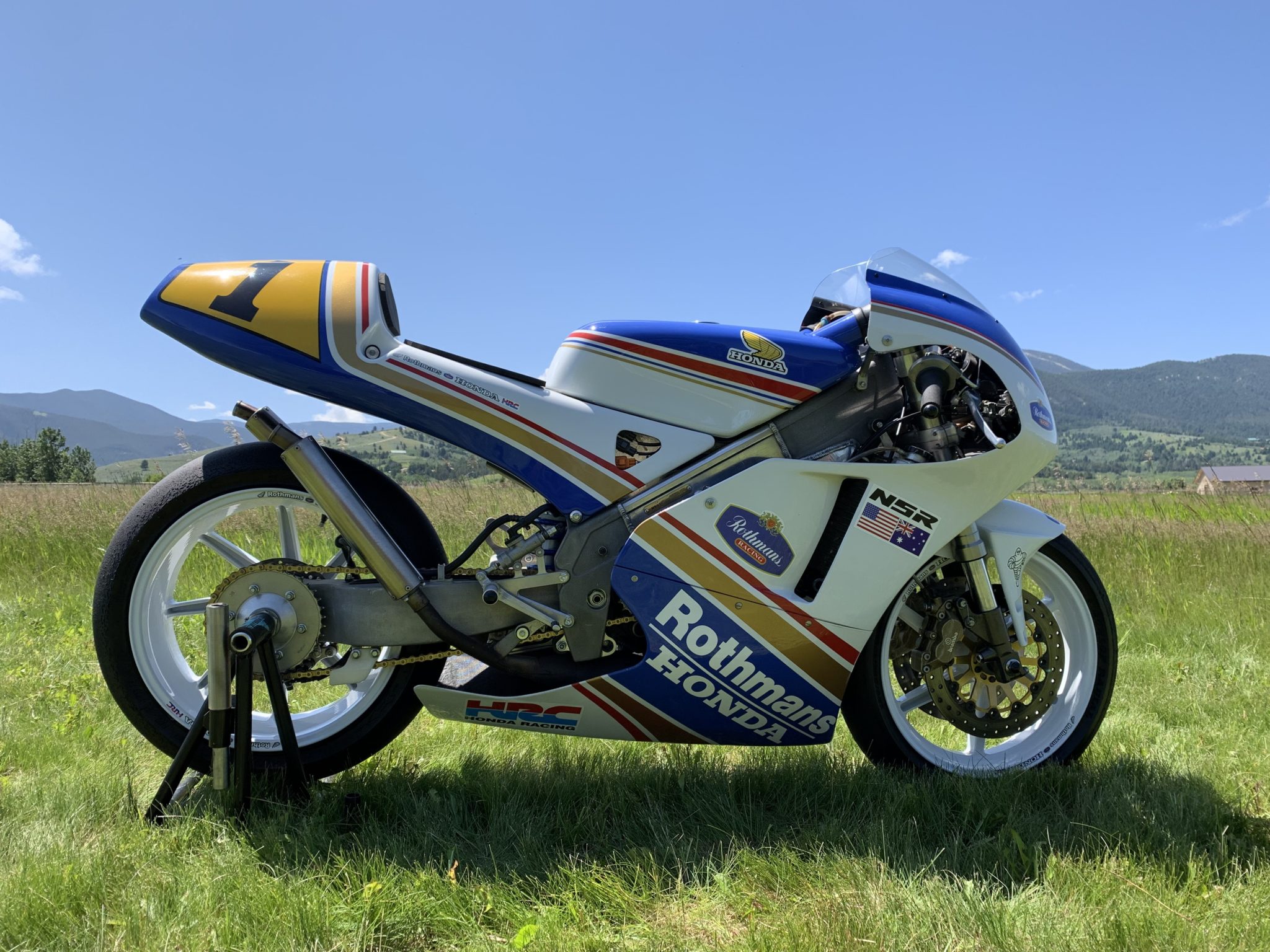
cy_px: 476
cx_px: 635
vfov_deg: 53.1
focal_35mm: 26
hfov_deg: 67.3
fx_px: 954
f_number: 1.8
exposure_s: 1/1427
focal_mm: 4.25
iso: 25
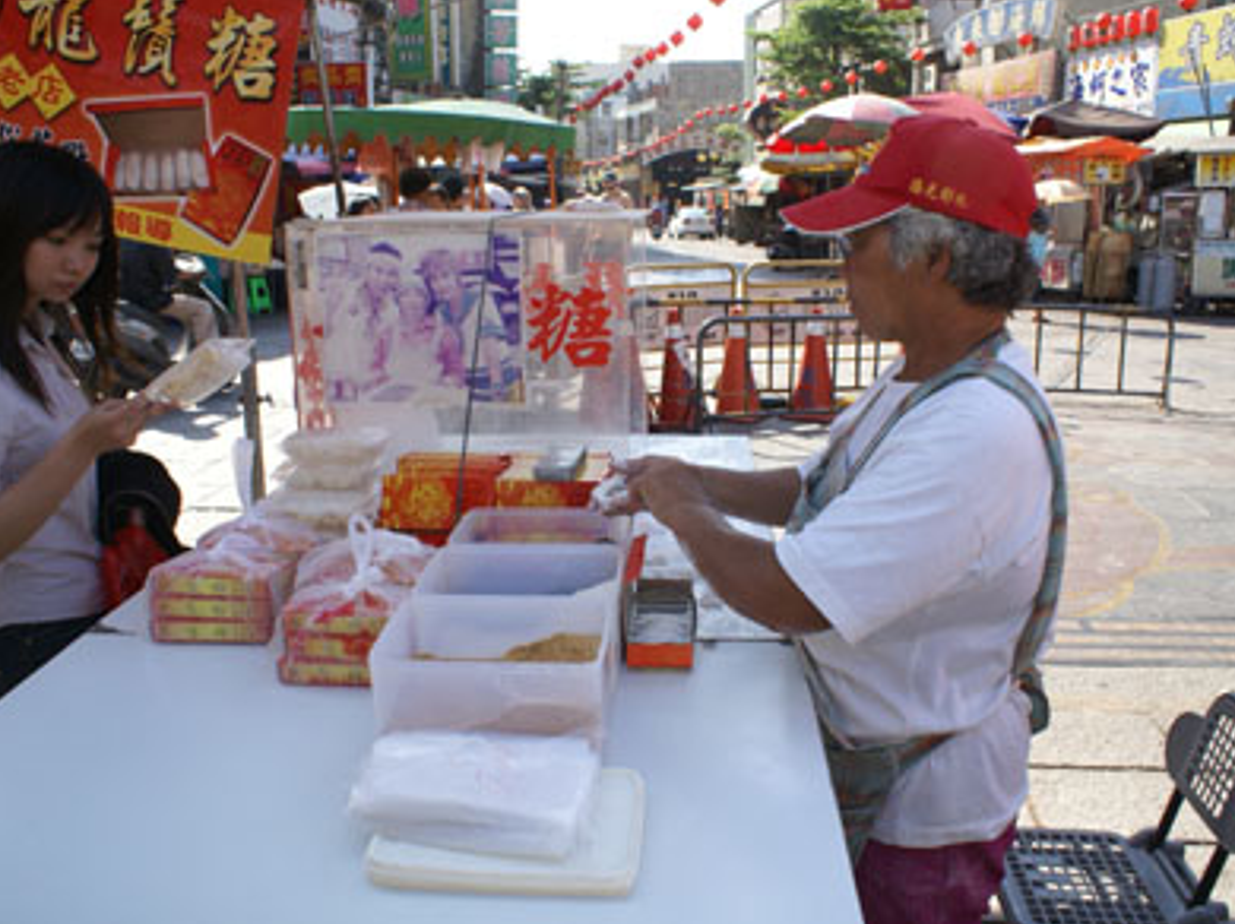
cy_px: 460
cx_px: 656
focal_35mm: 30
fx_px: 1070
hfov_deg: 59.9
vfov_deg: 46.8
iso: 100
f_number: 9
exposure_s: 1/80
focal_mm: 18
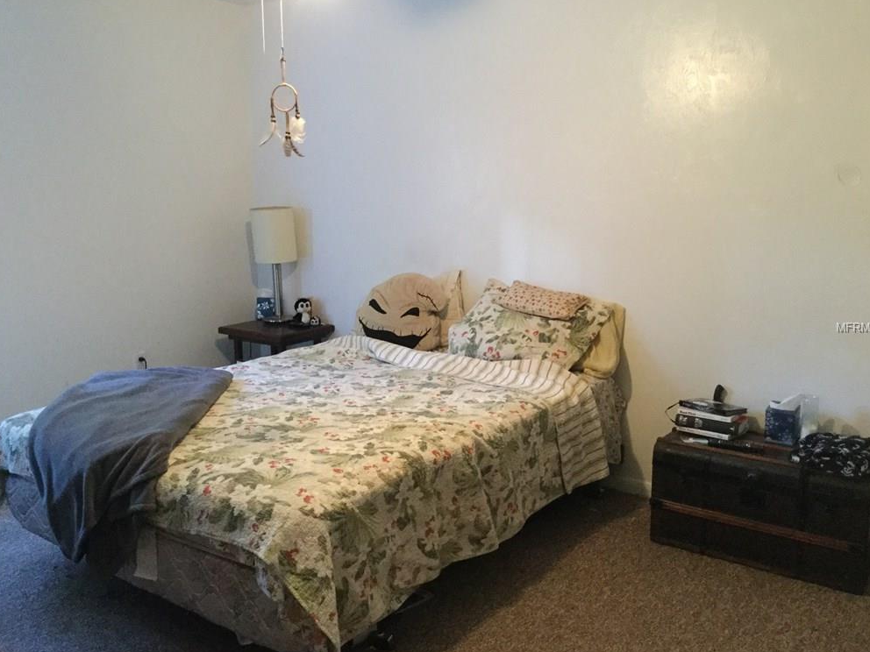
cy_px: 328
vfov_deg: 44.2
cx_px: 440
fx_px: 804
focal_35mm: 32
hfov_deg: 56.8
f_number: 2.4
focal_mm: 3.3
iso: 400
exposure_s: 1/15
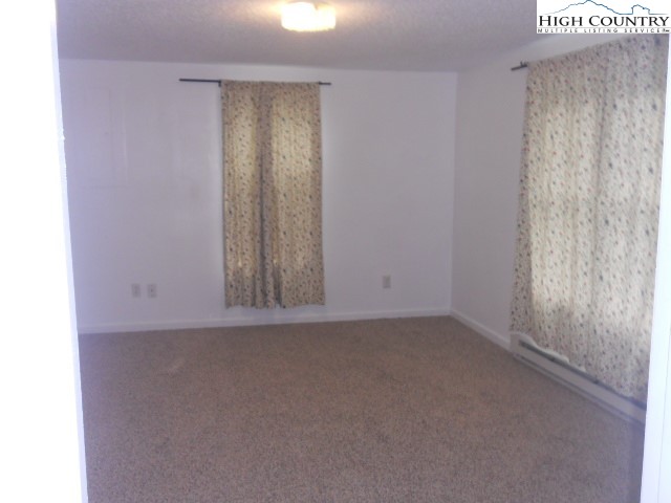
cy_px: 252
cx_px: 336
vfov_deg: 44.2
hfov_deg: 56.8
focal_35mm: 32
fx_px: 620
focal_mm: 5.8
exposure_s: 1/25
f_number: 3.5
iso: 200
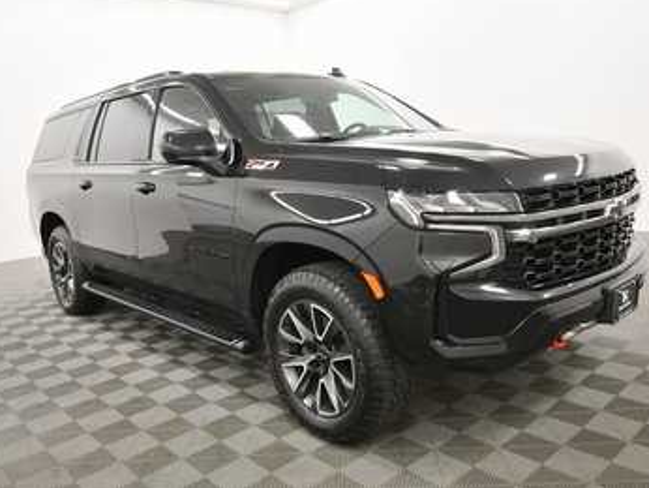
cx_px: 334
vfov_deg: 46.8
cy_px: 239
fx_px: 563
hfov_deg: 59.9
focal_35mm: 30
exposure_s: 1/125
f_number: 5.3
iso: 1600
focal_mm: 18
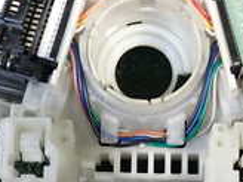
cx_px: 153
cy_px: 9
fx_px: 772
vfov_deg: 13.3
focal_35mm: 110
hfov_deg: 17.9
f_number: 2.3
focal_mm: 5.4
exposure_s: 1/80
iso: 100
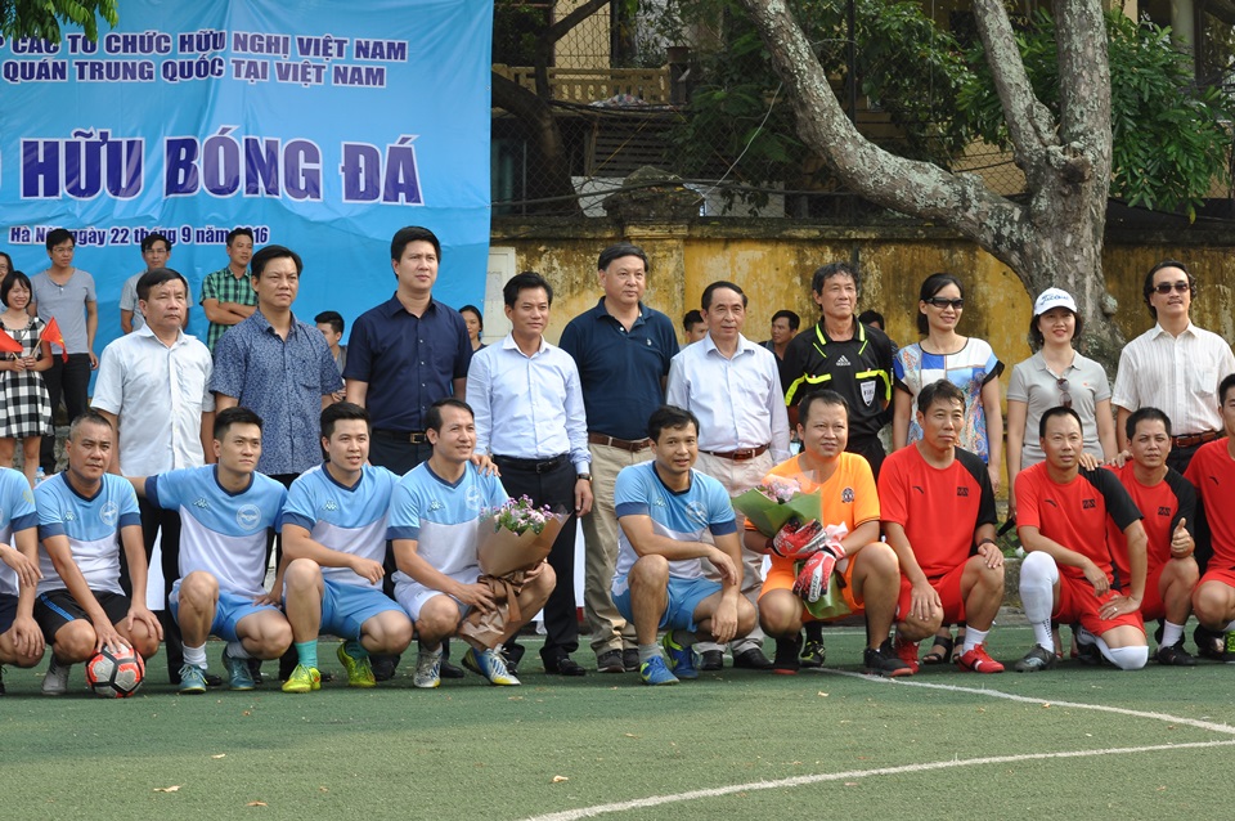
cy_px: 410
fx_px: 2827
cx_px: 618
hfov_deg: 24.6
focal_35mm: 82
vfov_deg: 16.5
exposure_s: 1/60
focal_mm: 55
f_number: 10
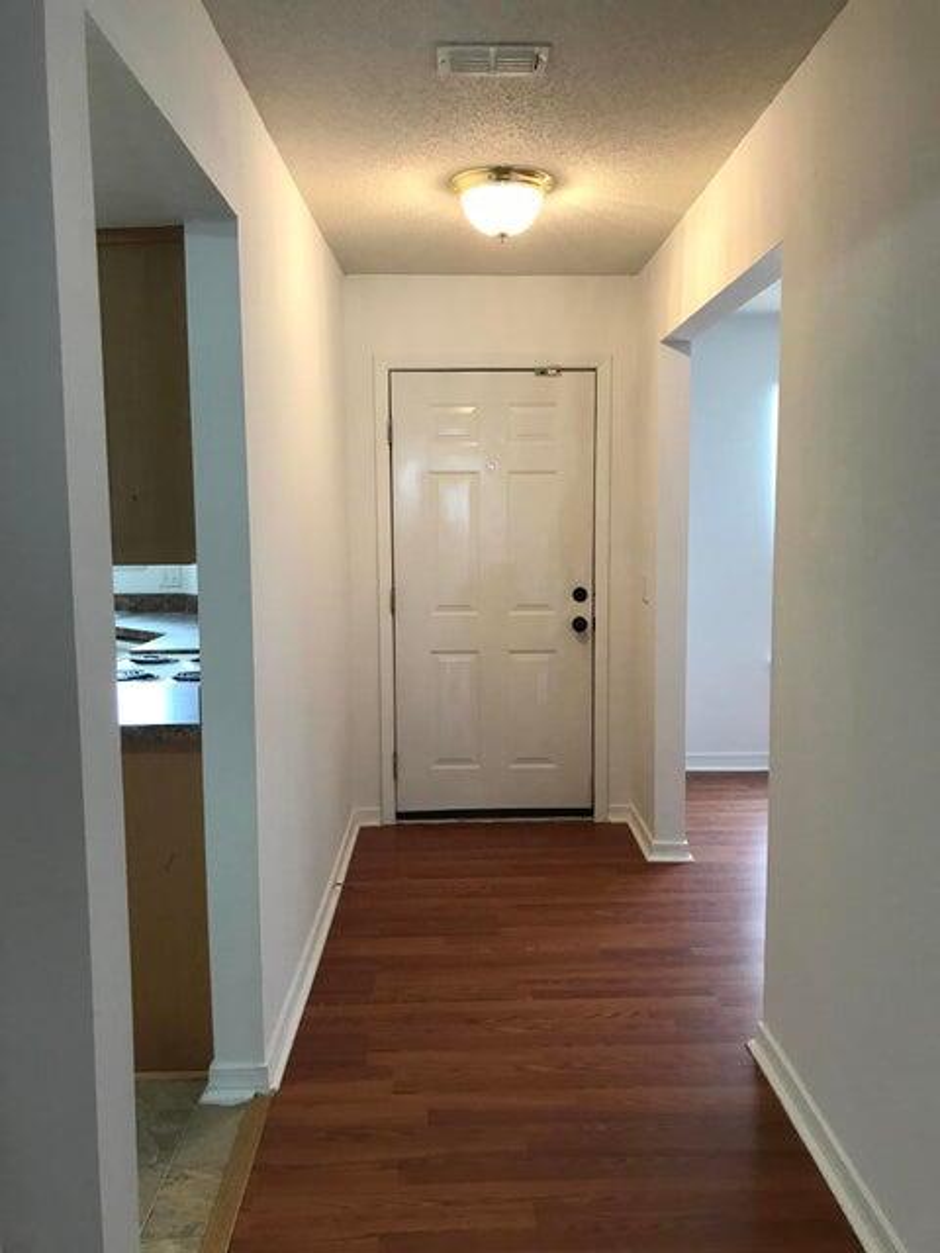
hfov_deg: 49.7
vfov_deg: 63.4
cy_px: 626
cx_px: 470
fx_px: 1014
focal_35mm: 28
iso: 40
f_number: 1.8
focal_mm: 3.99
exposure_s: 1/30
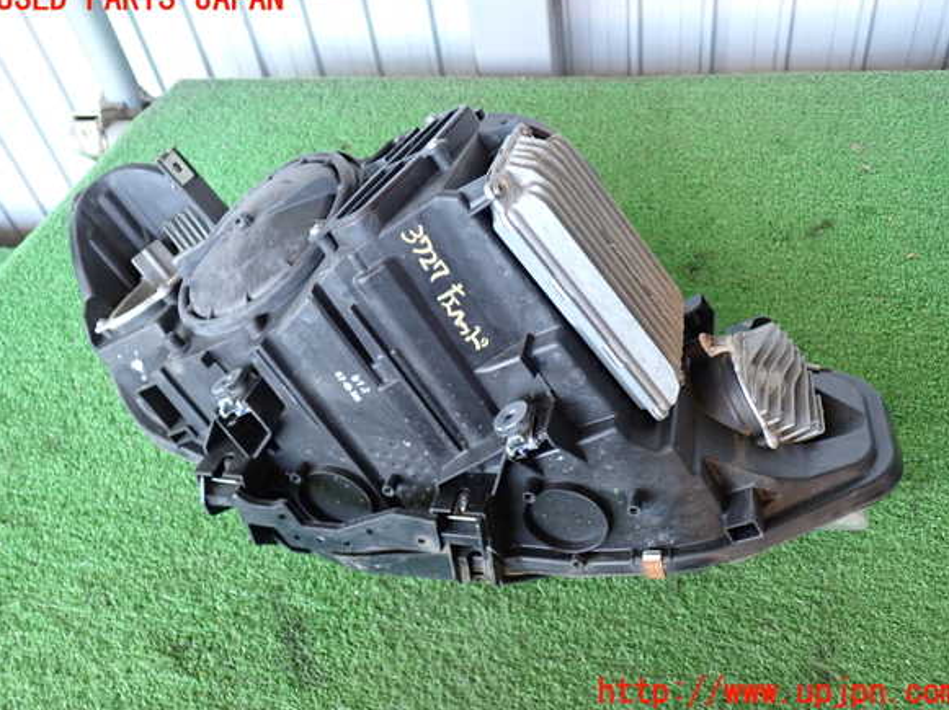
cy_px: 346
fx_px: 849
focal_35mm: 31
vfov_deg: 45.4
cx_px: 477
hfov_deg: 58.4
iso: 250
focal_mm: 5.4
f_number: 2.3
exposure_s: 1/30
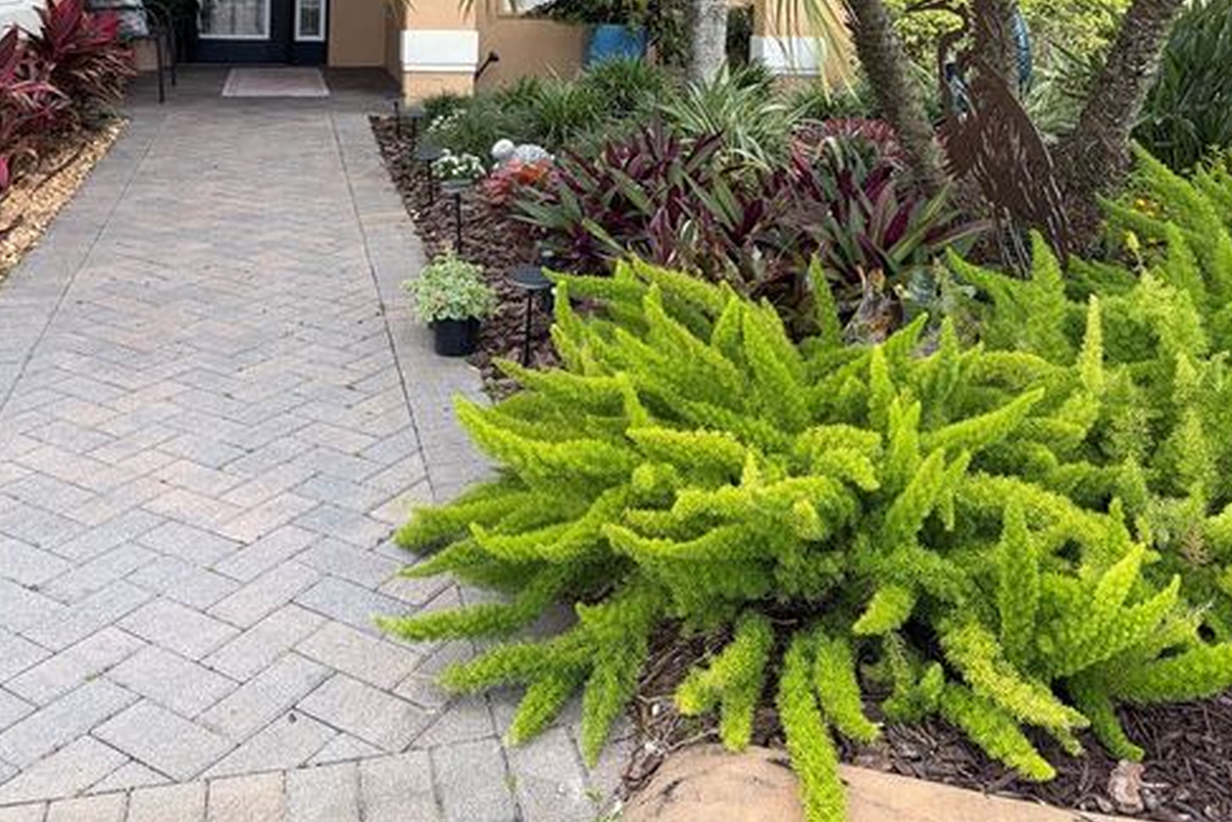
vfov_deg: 32.9
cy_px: -9
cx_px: 607
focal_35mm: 37
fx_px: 1267
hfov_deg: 51.9
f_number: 1.6
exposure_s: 1/731
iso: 50
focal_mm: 5.96
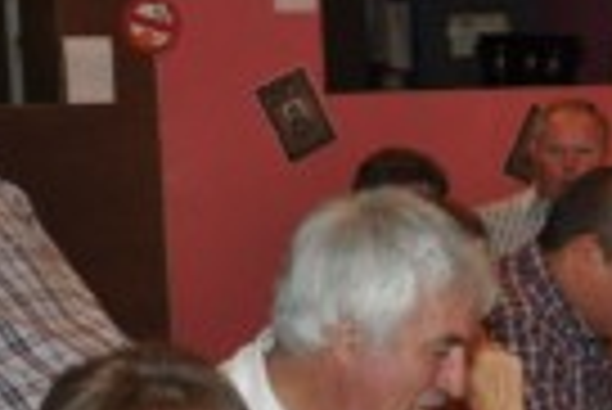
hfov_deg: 14.5
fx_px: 2246
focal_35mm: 132
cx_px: 896
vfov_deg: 10.4
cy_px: 347
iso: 800
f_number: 4
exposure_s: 1/60
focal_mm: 24
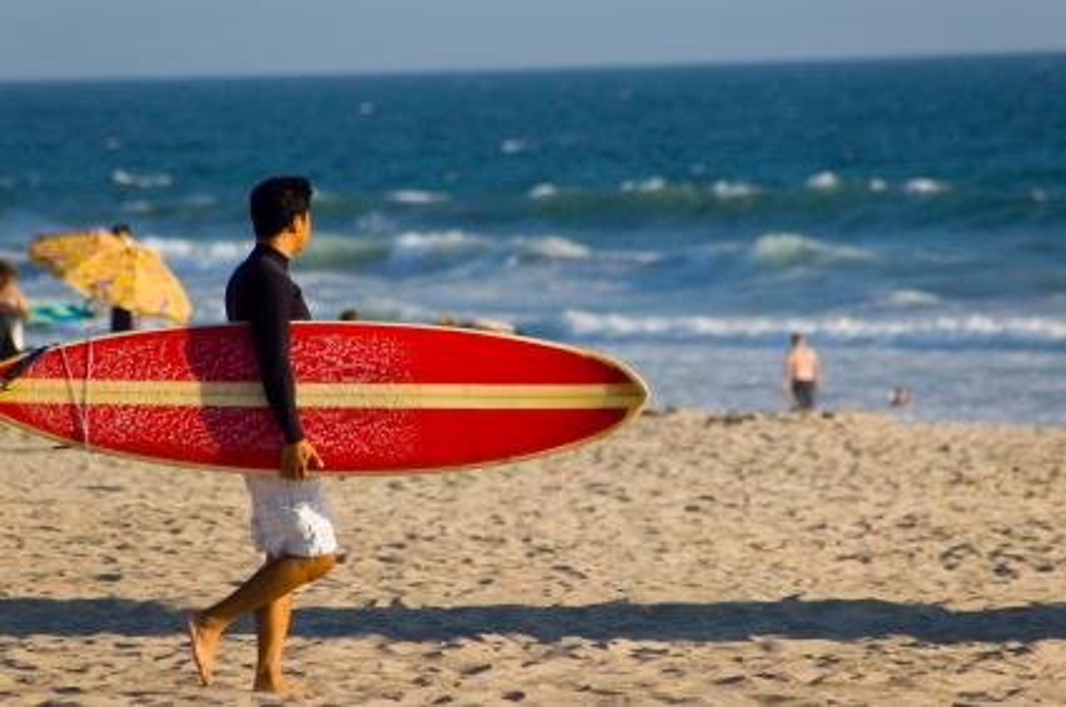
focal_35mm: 405
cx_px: 533
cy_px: 354
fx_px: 11974
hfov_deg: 5.1
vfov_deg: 3.4
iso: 200
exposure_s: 1/350
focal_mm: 270
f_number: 5.6
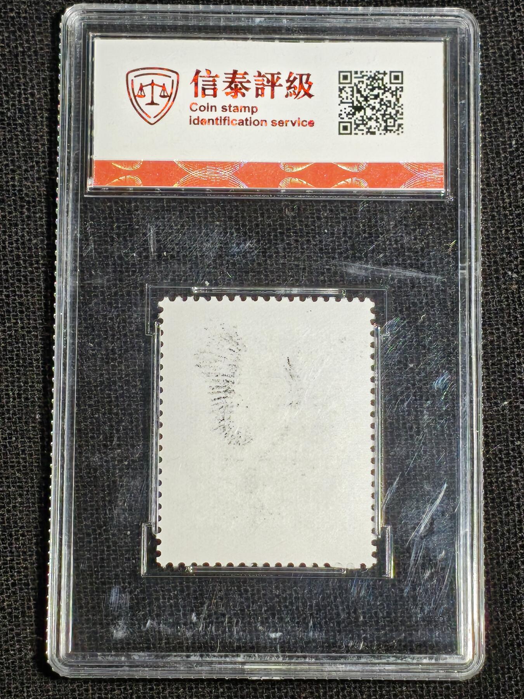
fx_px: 2422
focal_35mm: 120
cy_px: 350
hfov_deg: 12.3
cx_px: 262
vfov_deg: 16.4
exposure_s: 1/513
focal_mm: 4.94
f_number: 1.5
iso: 50
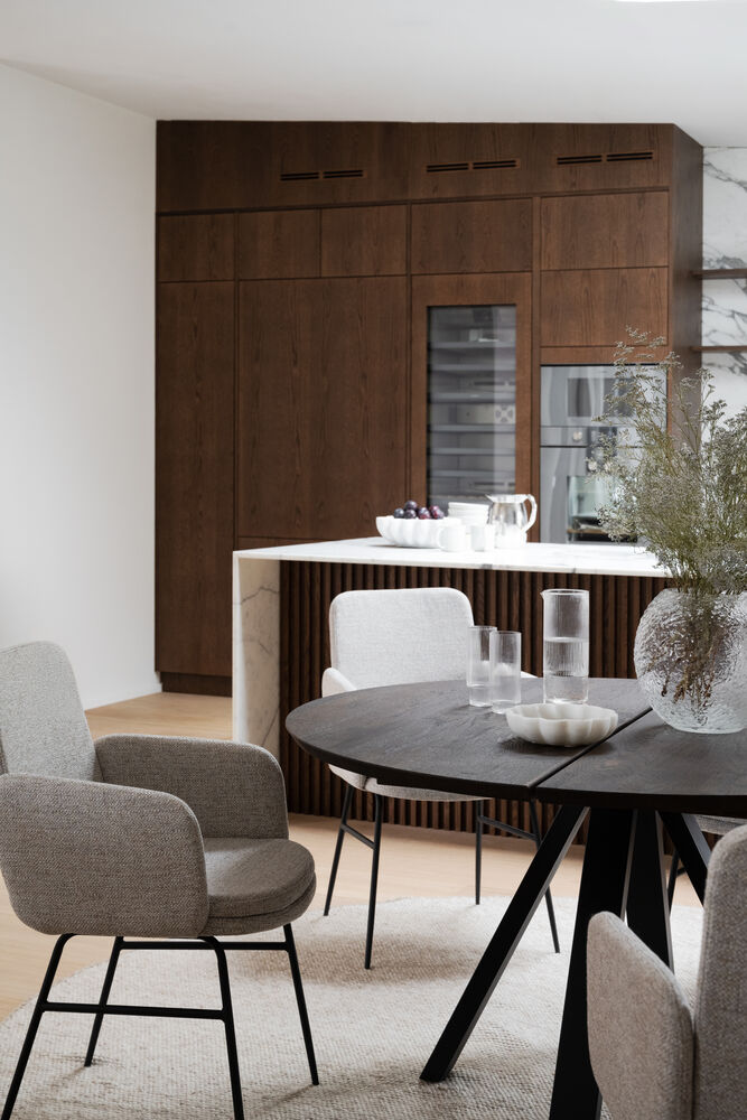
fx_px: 1524
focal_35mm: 49
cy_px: 560
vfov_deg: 40.3
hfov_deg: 27.5
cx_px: 374
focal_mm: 49
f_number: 6.3
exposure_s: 1/25
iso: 800
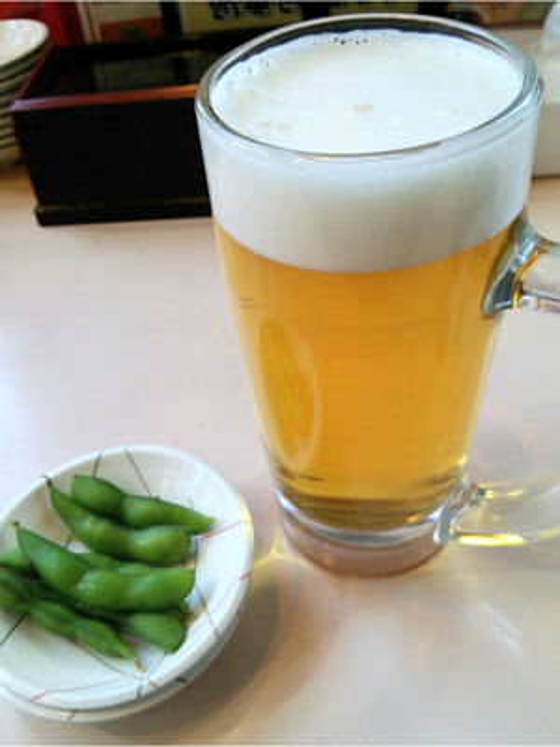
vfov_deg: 60.0
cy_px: 374
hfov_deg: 46.8
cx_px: 280
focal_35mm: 30
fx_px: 647
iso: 100
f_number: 1.94
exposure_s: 1/44
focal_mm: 4.06
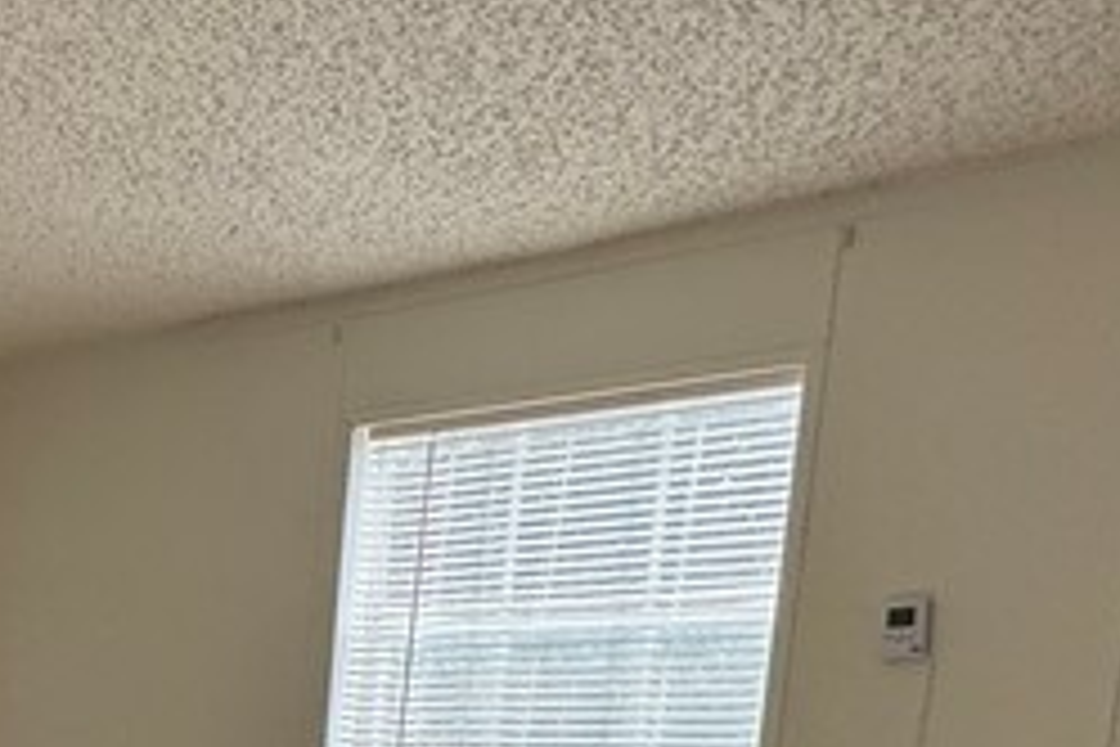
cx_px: -486
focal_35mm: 60
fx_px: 1867
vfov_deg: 20.0
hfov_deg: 26.1
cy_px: 1076
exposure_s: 1/219
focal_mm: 2.22
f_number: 2.2
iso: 40
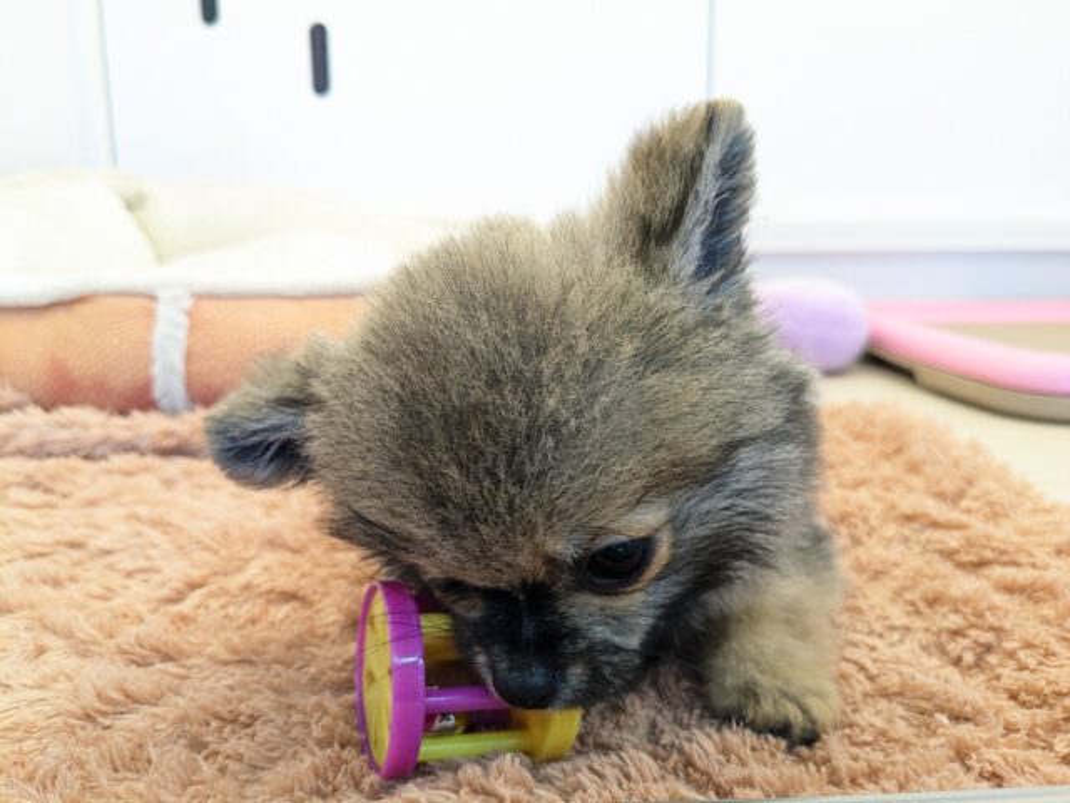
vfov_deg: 51.4
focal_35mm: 27
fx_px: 835
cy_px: 402
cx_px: 535
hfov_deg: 65.3
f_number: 1.73
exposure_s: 1/99.9
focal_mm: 4.38
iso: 155
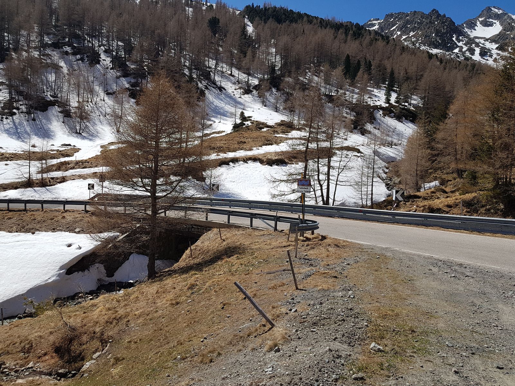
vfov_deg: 53.1
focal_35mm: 26
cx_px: 258
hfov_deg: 67.3
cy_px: 193
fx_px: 387
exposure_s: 1/3824
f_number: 1.7
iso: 50
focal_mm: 4.2
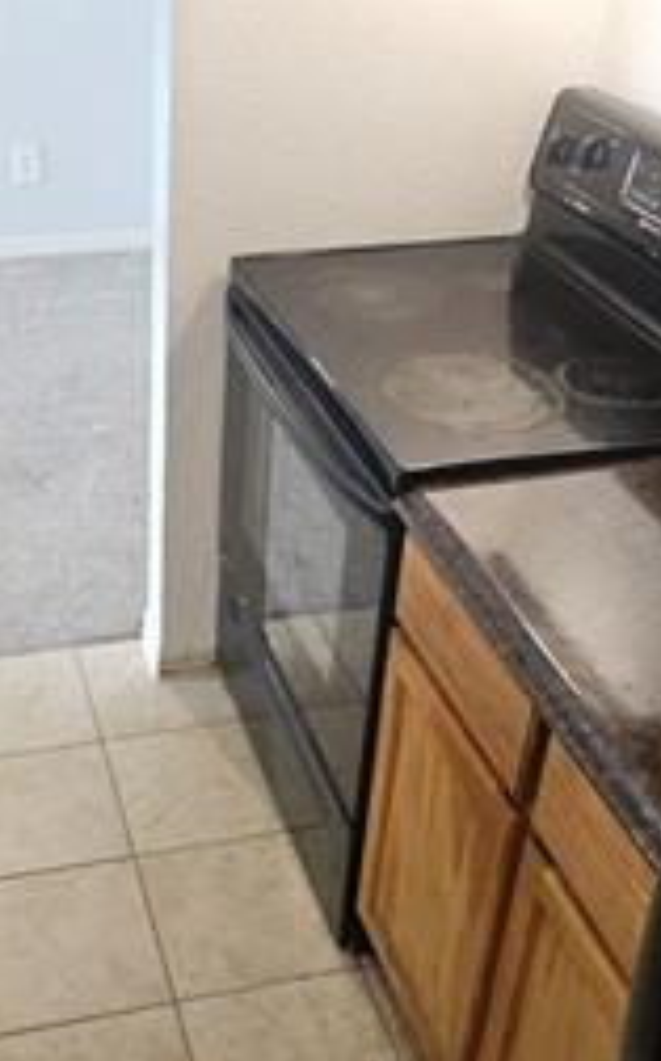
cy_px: 459
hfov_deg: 29.9
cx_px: 160
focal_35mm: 42
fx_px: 1213
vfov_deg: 47.1
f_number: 2.2
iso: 400
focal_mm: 1.7
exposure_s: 1/60
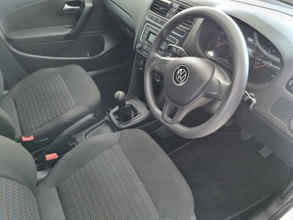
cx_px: 146
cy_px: 110
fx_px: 220
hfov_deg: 67.3
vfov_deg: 53.1
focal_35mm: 26
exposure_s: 1/50
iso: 640
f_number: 1.8
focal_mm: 5.4
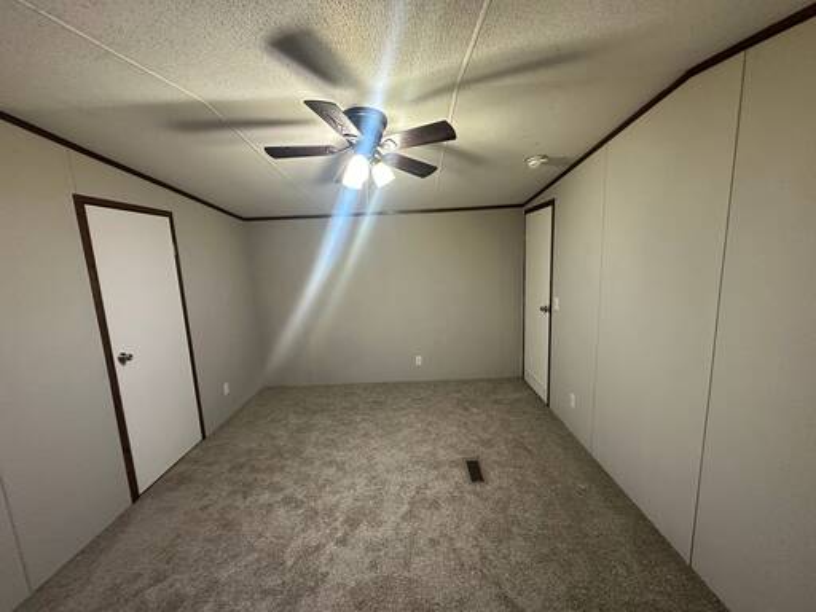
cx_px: 408
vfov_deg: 85.7
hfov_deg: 102.1
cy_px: 306
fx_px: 330
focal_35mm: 14
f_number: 2.2
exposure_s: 1/60
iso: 640
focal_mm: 2.22
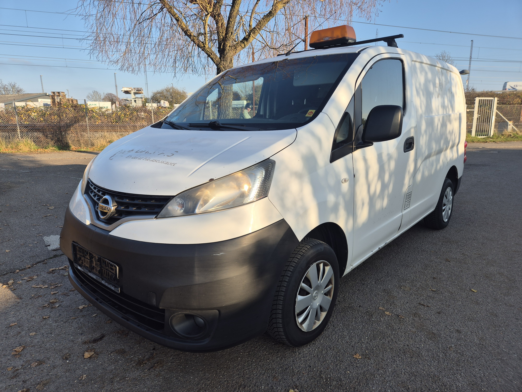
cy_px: 196
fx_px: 347
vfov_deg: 58.9
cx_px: 261
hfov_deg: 73.9
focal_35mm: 23
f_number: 1.8
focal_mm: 5.4
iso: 25
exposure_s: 1/918
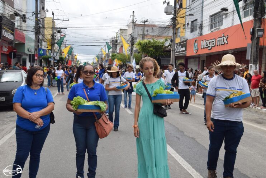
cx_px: 133
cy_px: 89
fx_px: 355
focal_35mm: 48
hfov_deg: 41.1
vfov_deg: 28.1
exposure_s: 1/320
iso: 200
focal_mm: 32
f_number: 9
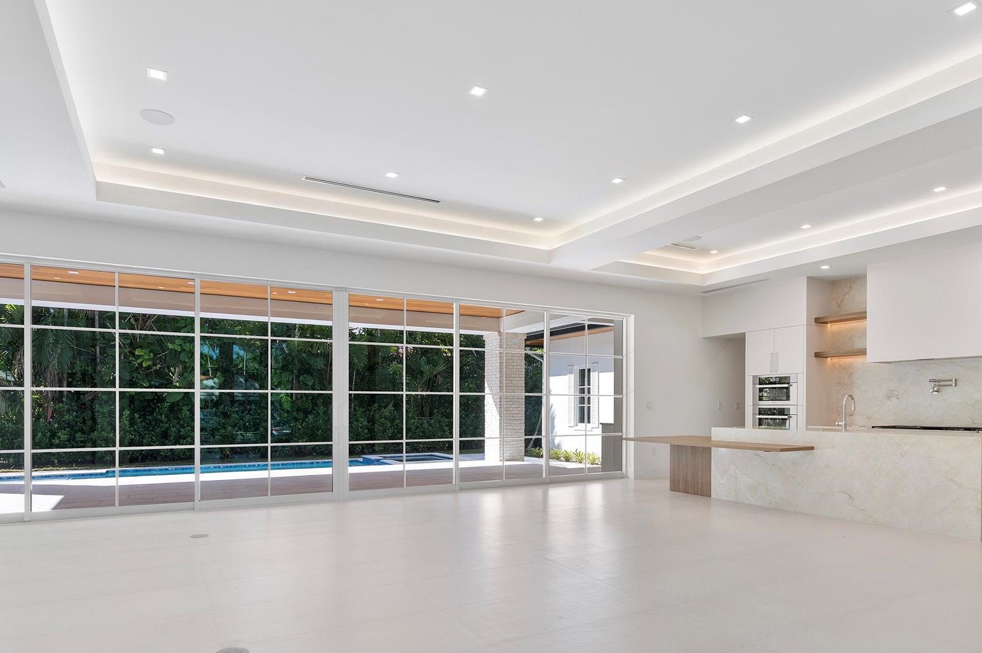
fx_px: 572
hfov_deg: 81.2
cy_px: 413
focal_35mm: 21
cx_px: 470
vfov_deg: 58.6
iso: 100
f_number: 9
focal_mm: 16
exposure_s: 1/20
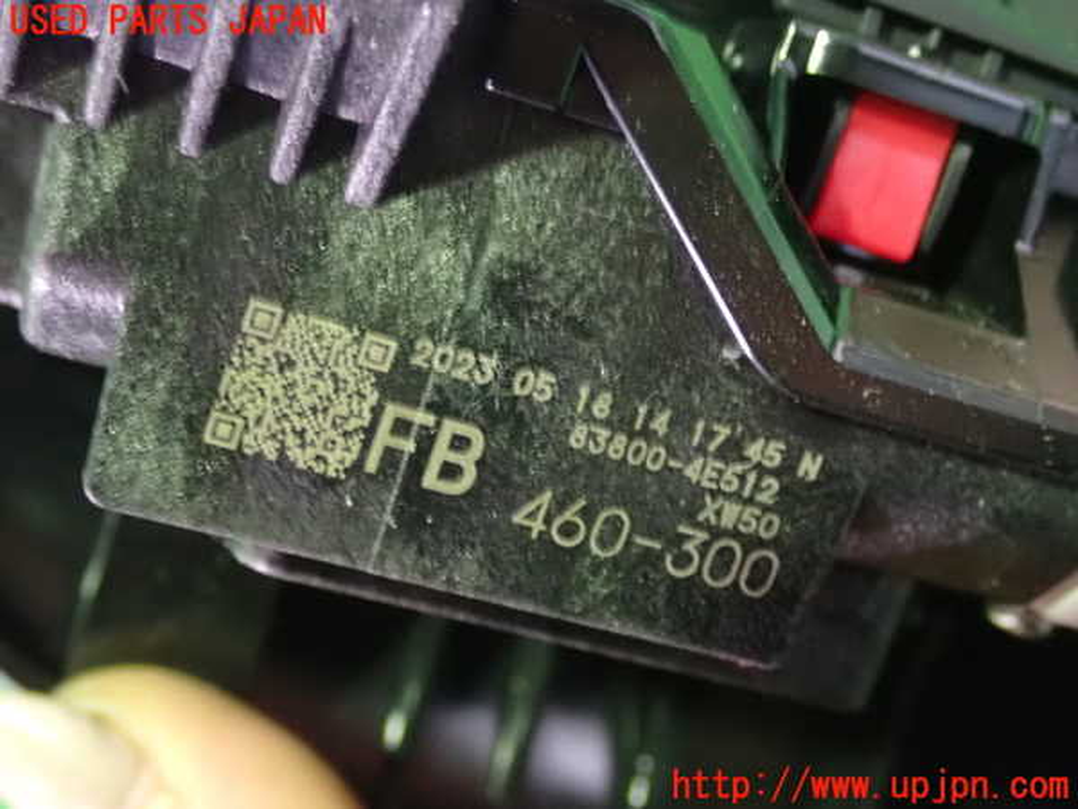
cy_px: 404
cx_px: 539
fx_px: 1682
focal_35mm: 54
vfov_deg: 27.0
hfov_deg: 35.5
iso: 1600
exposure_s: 1/13
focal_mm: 9.65
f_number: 3.3
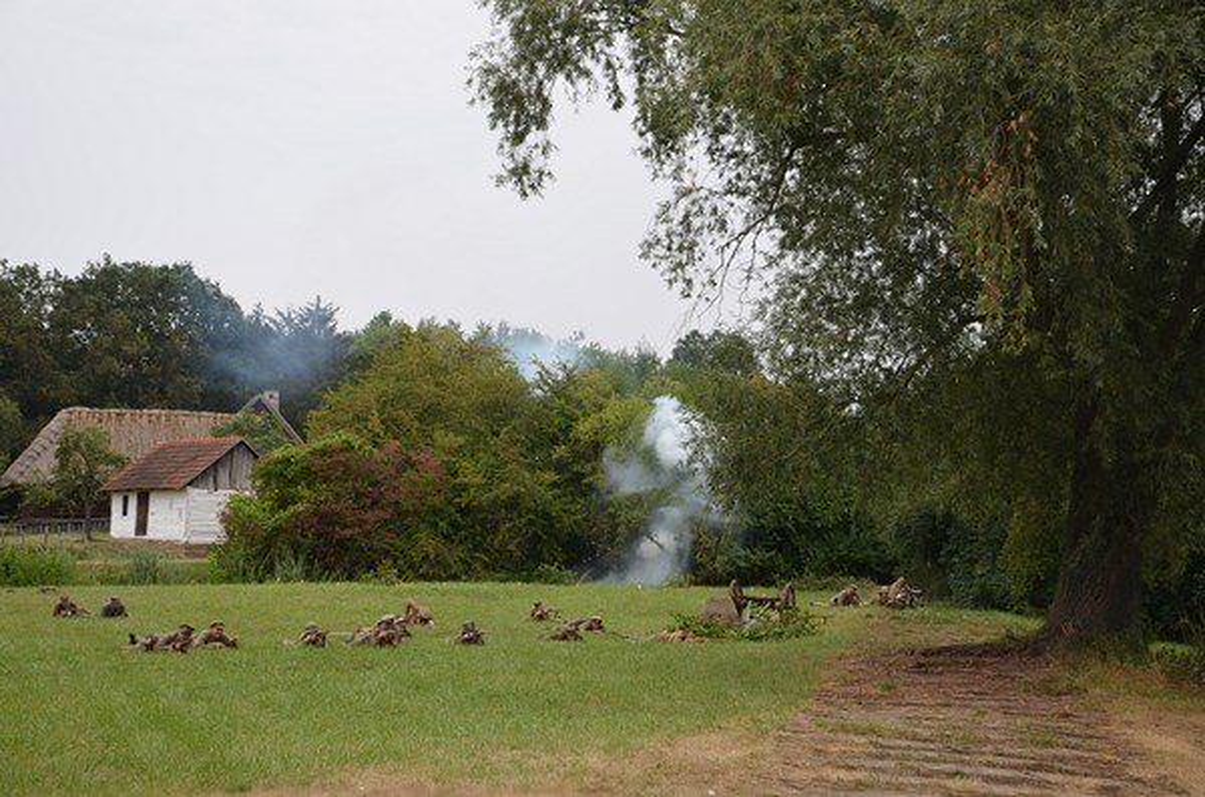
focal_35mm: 68
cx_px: 602
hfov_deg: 29.9
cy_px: 398
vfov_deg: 20.1
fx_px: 2254
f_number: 6.3
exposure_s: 1/200
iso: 100
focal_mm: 45
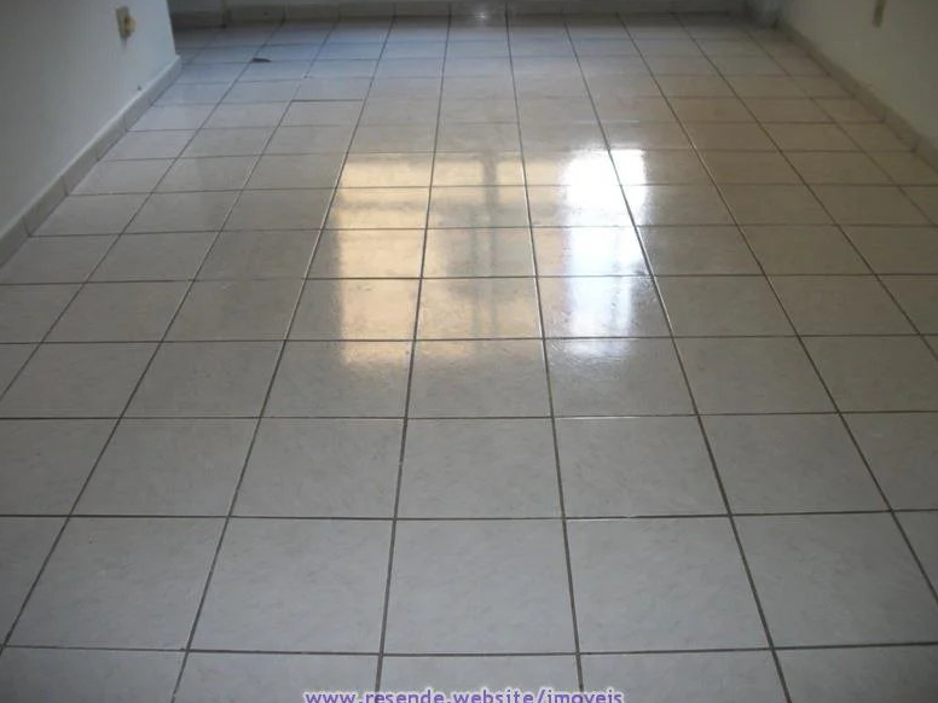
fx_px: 894
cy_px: 355
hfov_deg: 55.4
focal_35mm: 33
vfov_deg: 42.9
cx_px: 465
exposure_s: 1/60
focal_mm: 5.7
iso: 160
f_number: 2.9
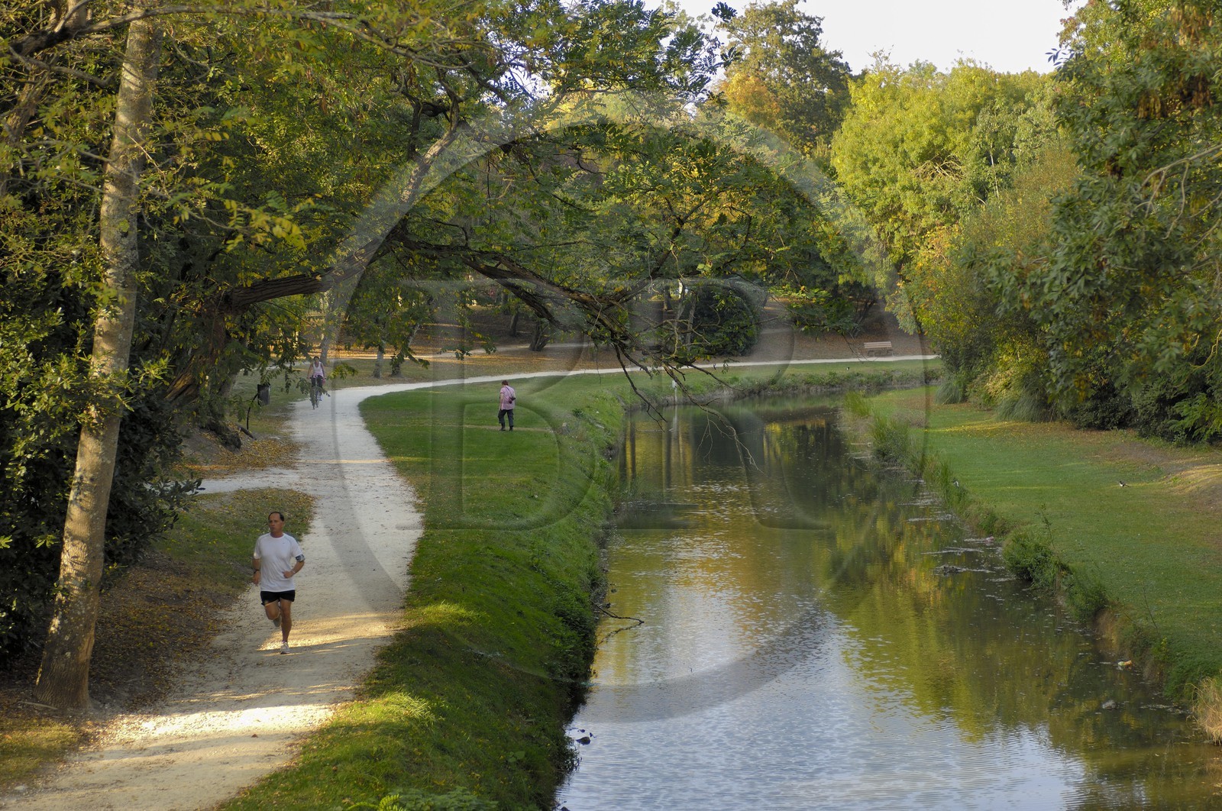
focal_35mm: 72
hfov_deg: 28.1
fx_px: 2441
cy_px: 406
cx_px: 611
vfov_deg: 18.9
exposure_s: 1/160
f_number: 3
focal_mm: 48
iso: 100
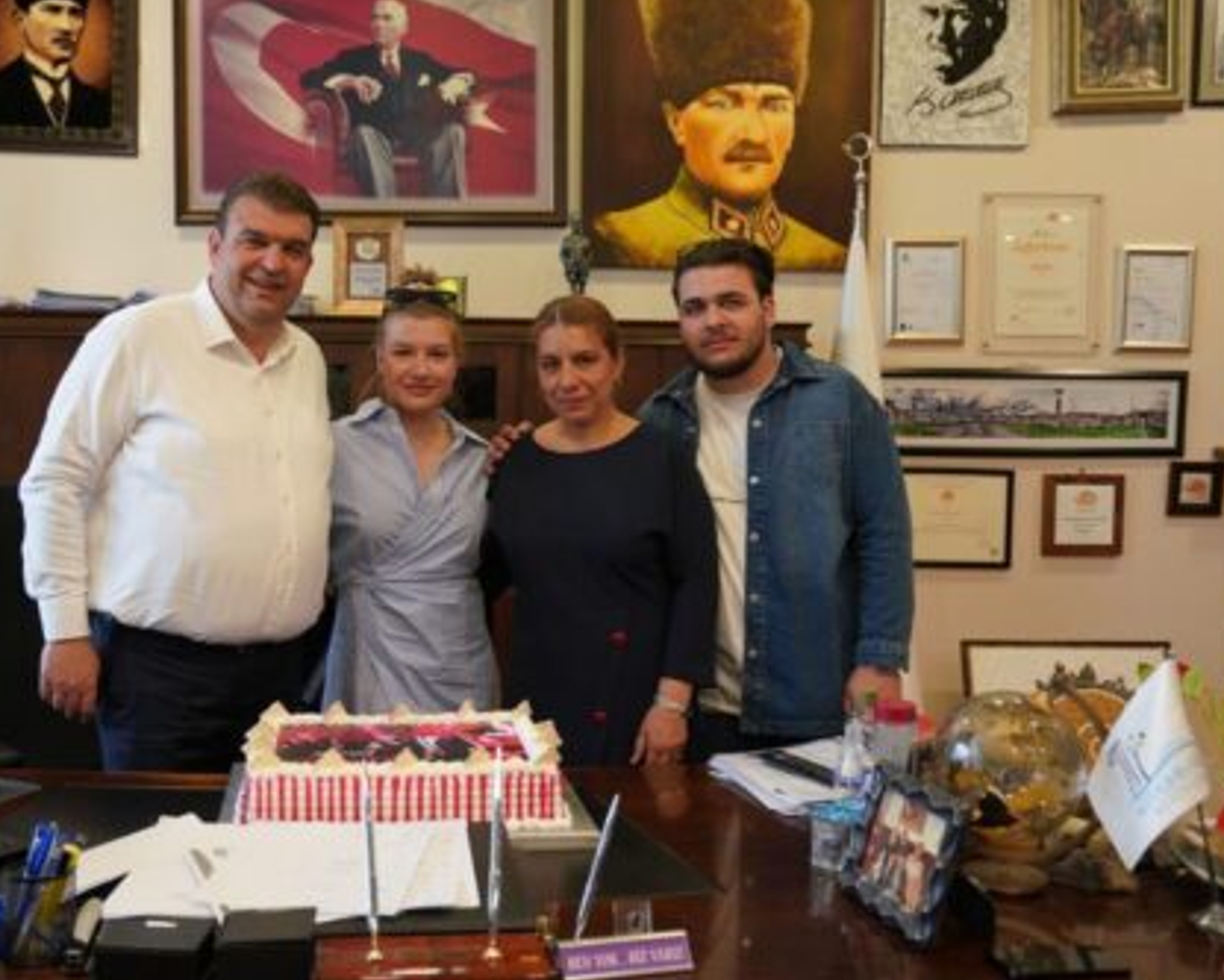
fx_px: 1341
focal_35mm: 37
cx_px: 512
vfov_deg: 40.1
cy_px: 497
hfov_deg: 48.9
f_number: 4
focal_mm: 32
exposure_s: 1/160
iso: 2500
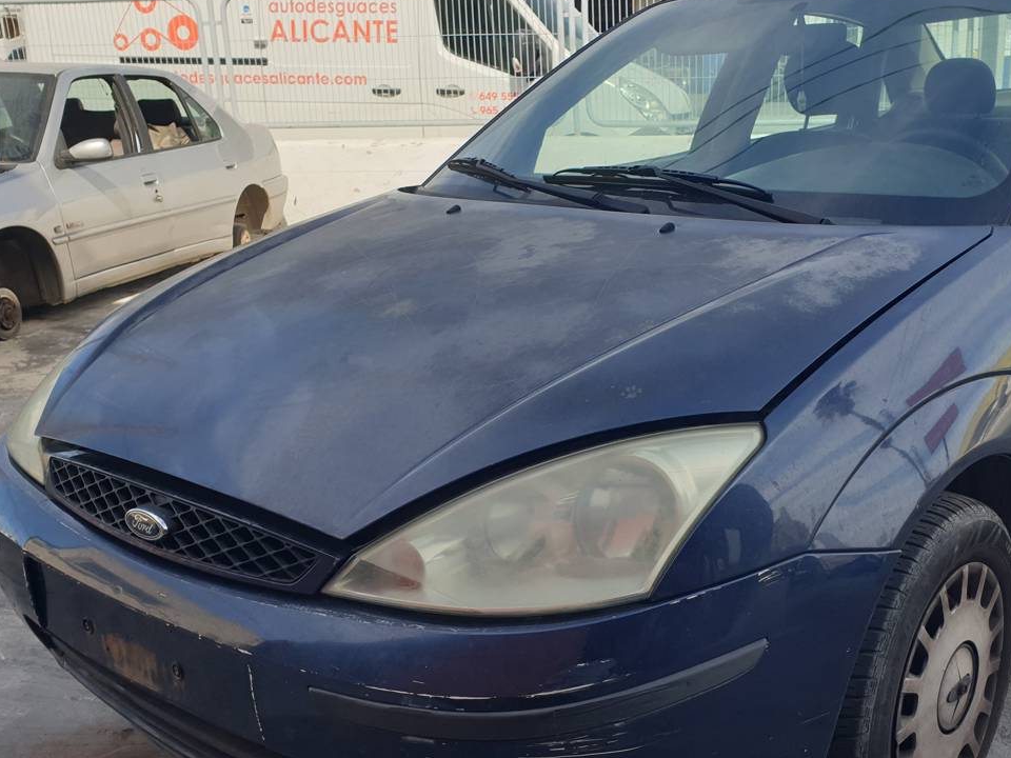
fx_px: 1139
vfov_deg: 36.6
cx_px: 670
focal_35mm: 39
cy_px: 468
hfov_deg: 47.1
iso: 50
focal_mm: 4.3
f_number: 2.4
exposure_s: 1/942
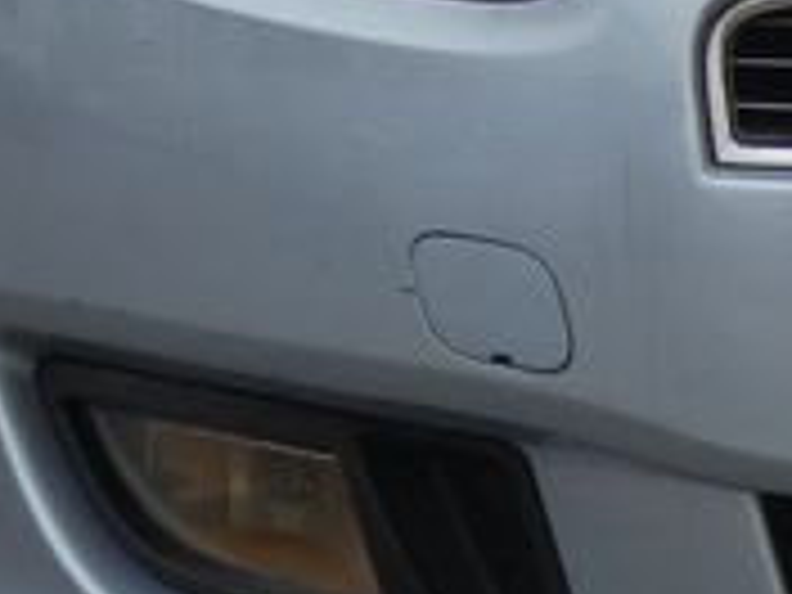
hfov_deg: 3.2
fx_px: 13957
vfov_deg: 2.4
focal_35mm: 610
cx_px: 1350
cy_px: -243
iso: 80
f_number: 5
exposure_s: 1/125
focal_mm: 18.8
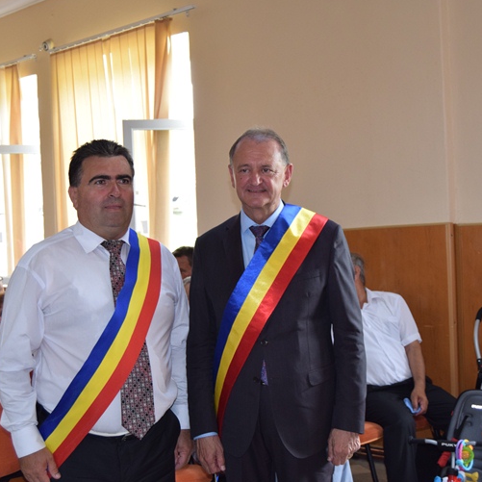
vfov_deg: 28.2
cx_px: 238
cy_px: 250
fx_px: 961
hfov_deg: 28.2
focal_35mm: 61
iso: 800
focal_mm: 30
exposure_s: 1/100
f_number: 5
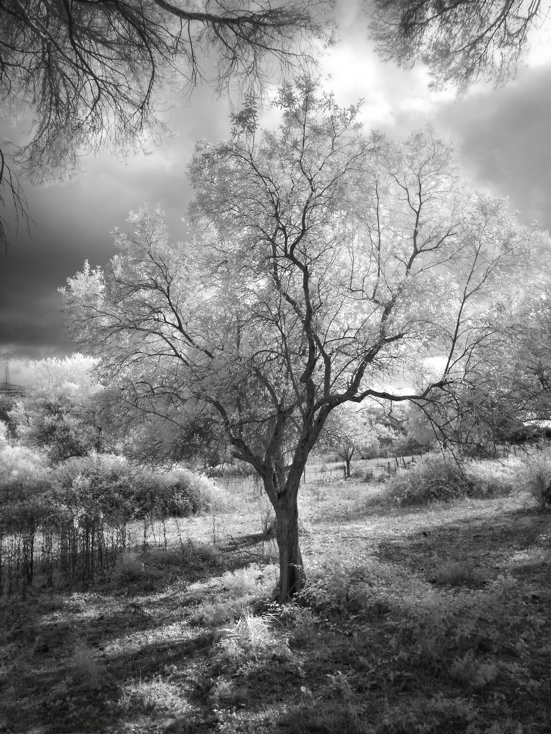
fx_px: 594
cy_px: 367
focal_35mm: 28
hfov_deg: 49.7
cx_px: 276
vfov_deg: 63.4
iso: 200
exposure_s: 1/100
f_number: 6.3
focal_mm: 14
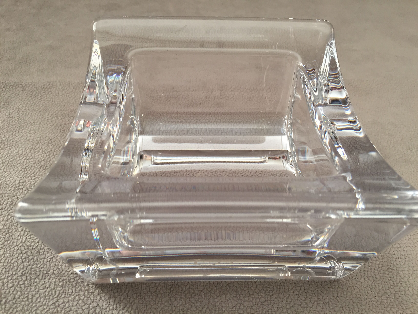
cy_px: 157
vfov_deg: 48.2
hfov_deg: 61.7
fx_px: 350
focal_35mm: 29
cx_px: 209
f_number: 2.2
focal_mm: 4.15
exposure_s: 1/33
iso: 80
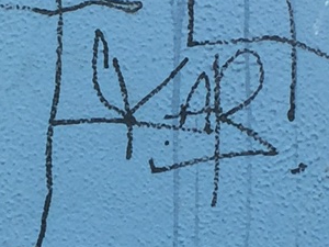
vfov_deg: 7.5
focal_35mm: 198
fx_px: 1882
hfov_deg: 9.9
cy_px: 207
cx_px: -57
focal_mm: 4.15
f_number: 2.2
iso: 32
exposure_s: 1/476
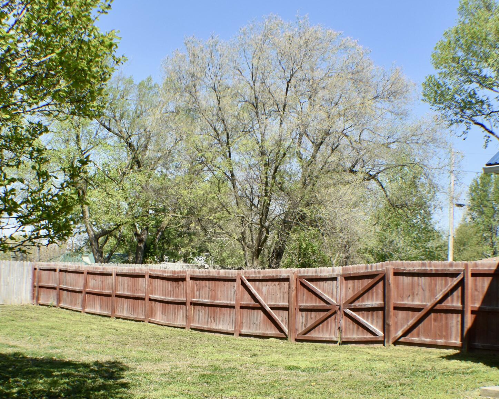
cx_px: 219
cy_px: 271
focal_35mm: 73
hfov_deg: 26.1
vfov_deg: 20.9
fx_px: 1077
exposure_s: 1/500
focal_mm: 25
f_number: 8
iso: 280
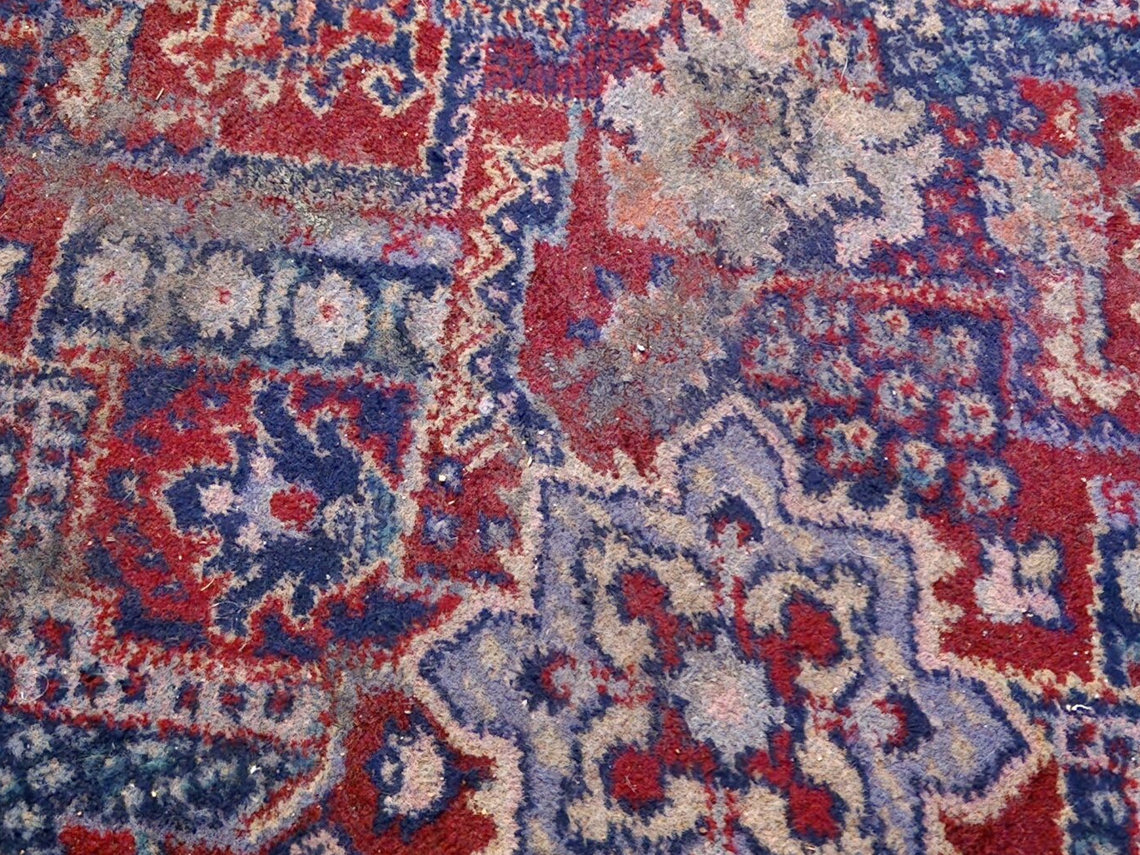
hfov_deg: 43.7
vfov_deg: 33.4
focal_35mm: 43
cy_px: 301
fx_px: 1416
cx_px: 646
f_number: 1.8
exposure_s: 1/11
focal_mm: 5.4
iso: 1250
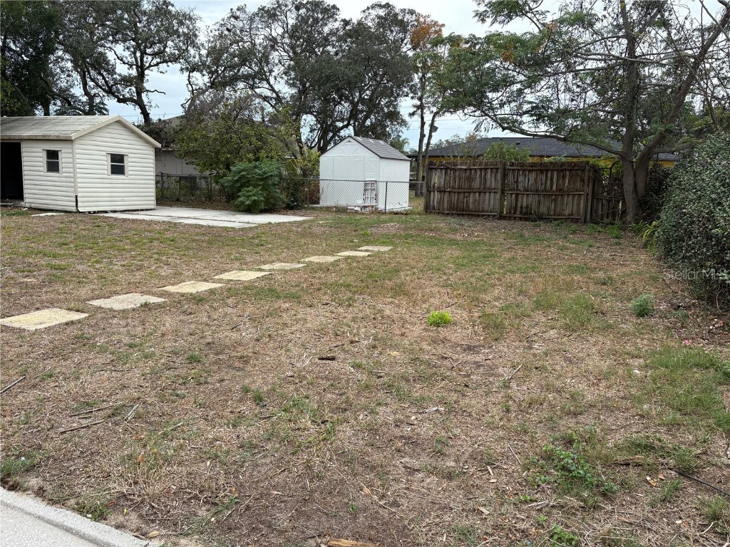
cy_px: 274
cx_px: 365
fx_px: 548
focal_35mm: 26
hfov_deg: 67.3
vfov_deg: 53.1
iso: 50
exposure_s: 1/884
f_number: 1.6
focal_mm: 5.96
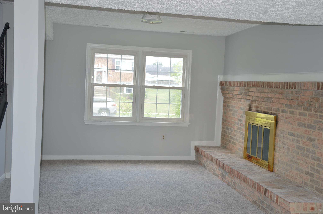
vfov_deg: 31.8
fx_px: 376
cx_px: 162
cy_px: 107
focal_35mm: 42
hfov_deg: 46.4
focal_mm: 28
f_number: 4
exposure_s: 1/125
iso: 200
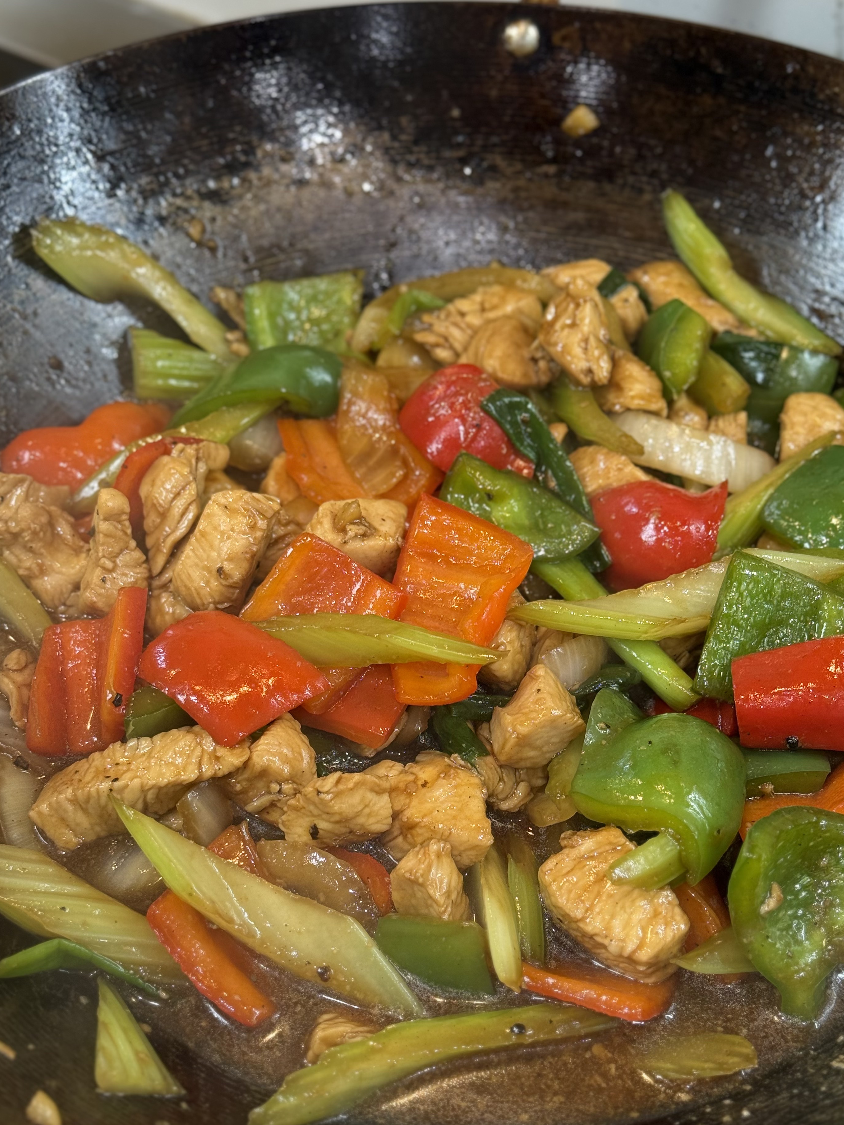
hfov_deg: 27.5
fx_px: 1723
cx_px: 451
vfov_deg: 36.2
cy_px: 581
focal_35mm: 53
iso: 100
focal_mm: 6.76
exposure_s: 1/60
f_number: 1.78
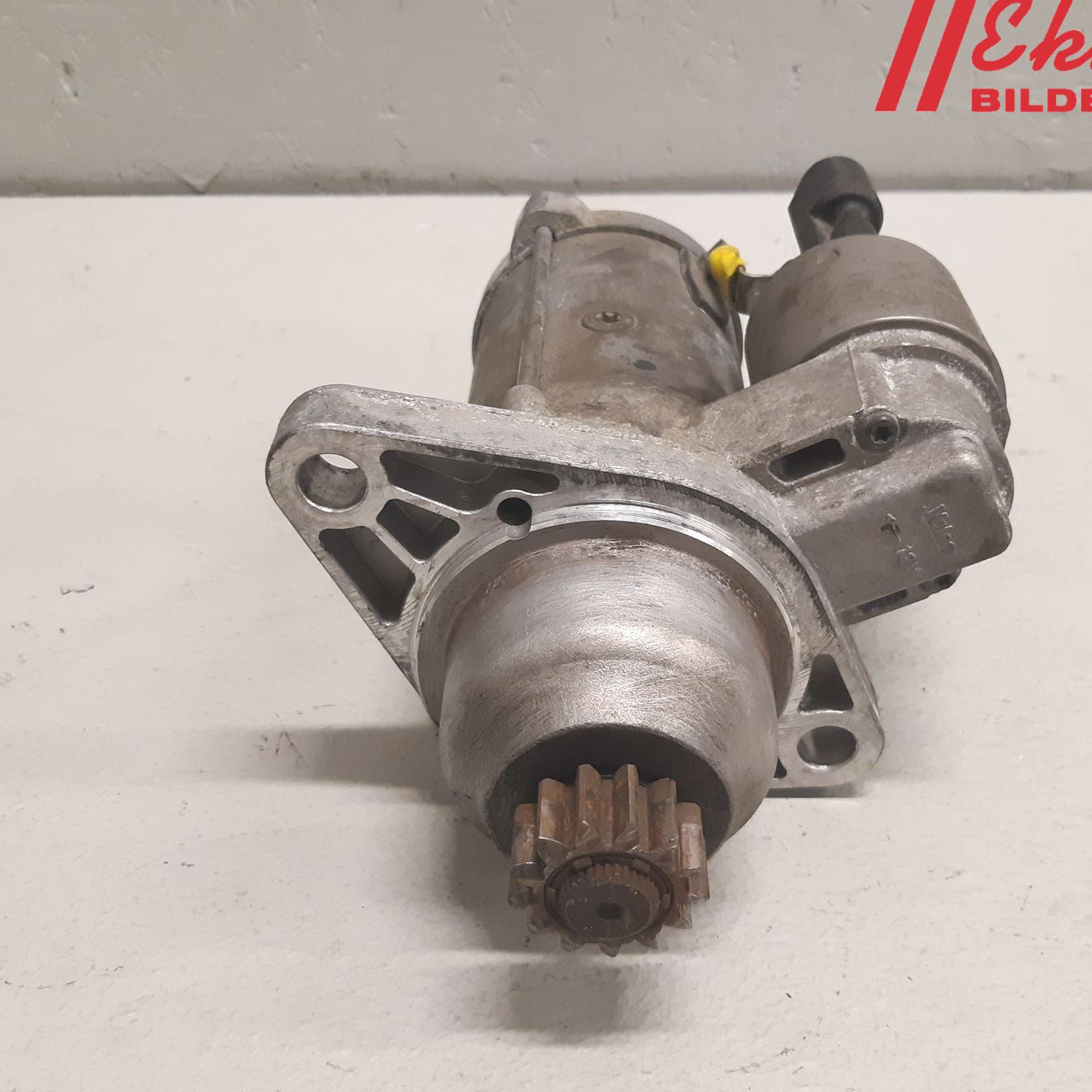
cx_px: 580
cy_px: 542
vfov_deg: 52.5
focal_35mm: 31
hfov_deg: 52.5
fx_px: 1106
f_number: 1.7
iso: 320
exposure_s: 1/50
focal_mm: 3.93
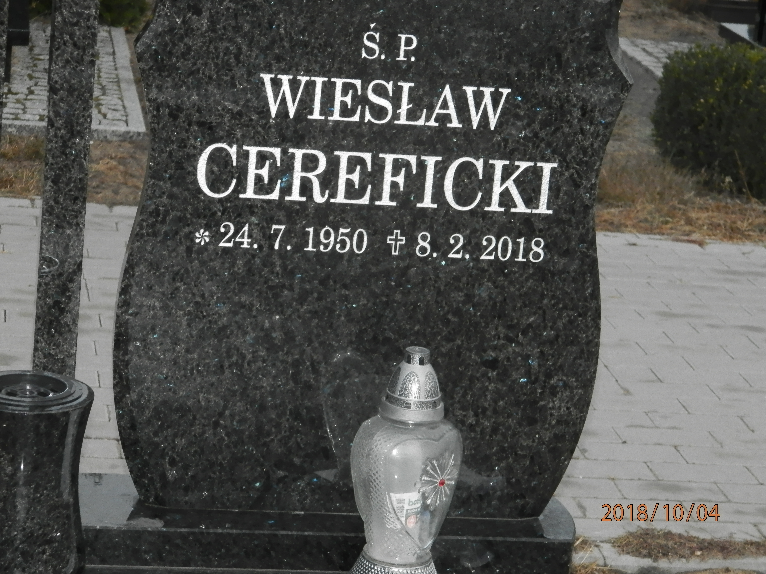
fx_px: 2346
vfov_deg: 14.0
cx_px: 383
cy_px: 287
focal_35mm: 106
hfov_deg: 18.5
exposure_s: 1/50
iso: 400
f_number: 4.5
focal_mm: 19
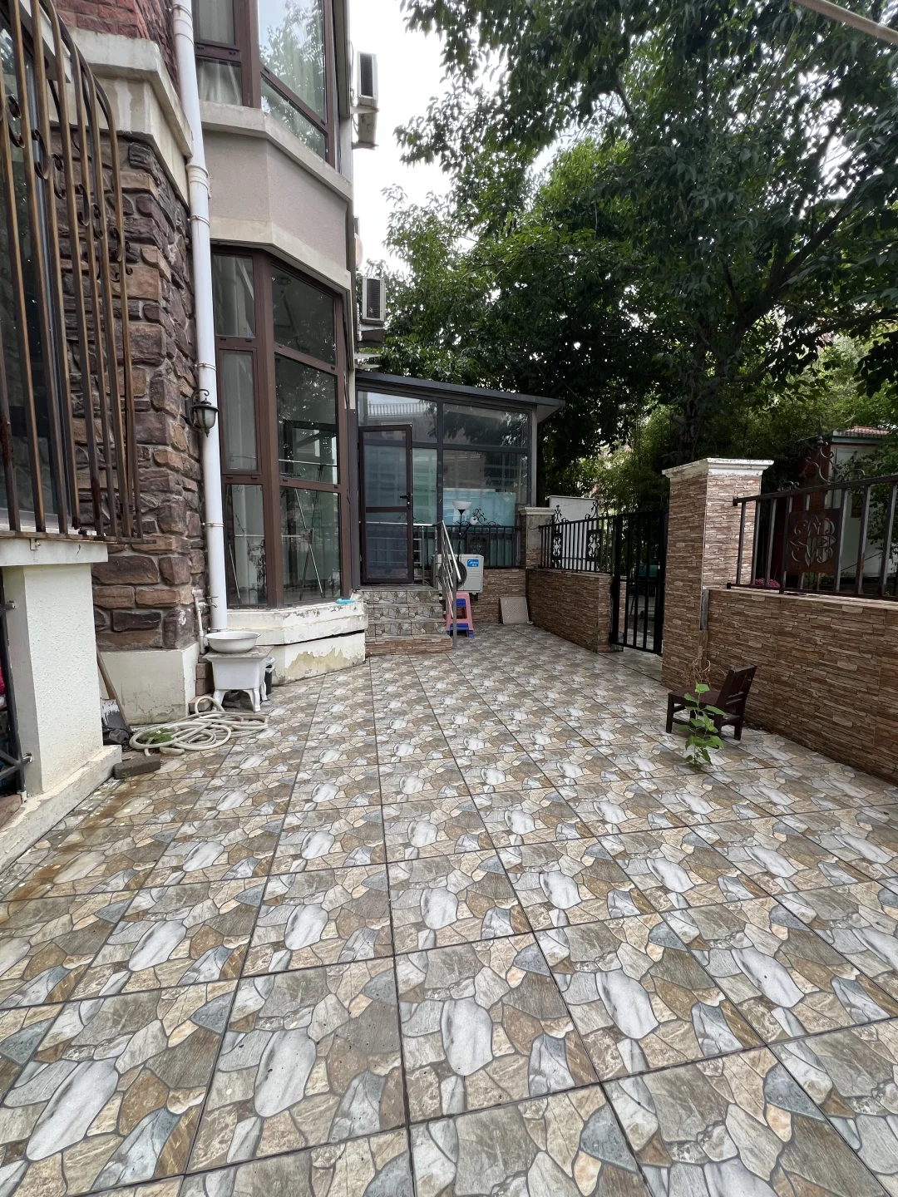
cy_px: 598
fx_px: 450
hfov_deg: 89.9
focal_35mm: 13
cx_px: 449
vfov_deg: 106.2
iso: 32
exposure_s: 1/285
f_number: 1.8
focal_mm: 1.57
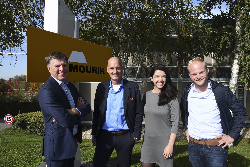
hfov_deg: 73.7
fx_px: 167
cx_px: 125
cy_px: 84
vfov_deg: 53.1
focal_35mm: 24
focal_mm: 16
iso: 400
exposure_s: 1/1000
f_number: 7.1
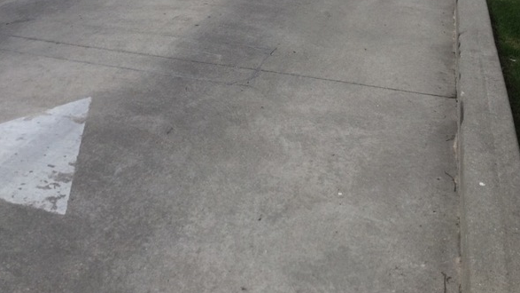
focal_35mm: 46
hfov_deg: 44.6
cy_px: -36
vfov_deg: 24.1
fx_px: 634
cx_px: 265
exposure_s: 1/319
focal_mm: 3.3
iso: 25
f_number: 2.4
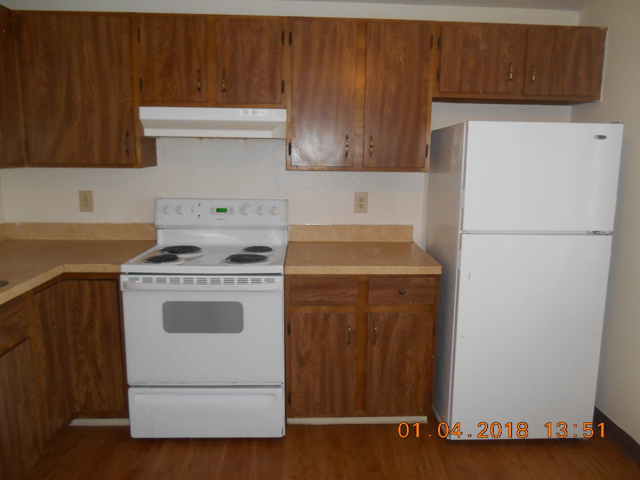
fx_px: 481
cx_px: 320
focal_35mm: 26
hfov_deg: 67.3
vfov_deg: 53.1
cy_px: 240
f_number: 3.4
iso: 200
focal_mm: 4.7
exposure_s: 1/25
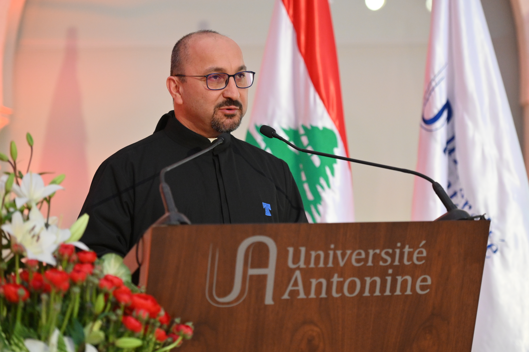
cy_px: 176
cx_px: 264
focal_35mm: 120
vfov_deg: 11.4
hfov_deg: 17.1
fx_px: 1763
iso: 5000
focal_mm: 120
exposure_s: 1/800
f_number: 2.8
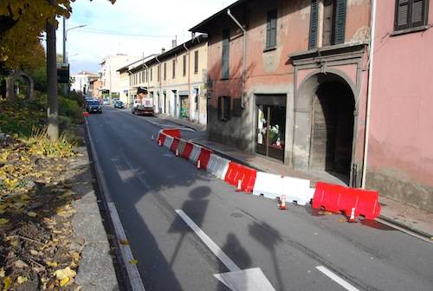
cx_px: 216
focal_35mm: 28
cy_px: 146
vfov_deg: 45.9
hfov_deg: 64.4
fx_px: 344
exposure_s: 1/160
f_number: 6.3
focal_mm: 19
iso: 100
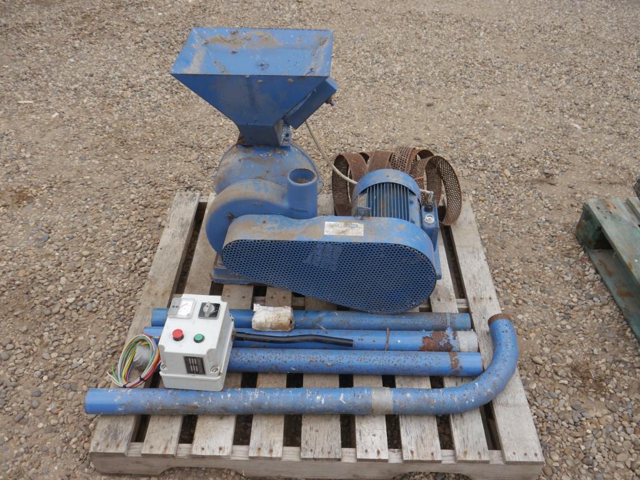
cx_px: 320
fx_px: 592
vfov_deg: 44.2
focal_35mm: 32
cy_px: 240
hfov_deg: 56.8
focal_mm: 16
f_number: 5
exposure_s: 1/200
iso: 160
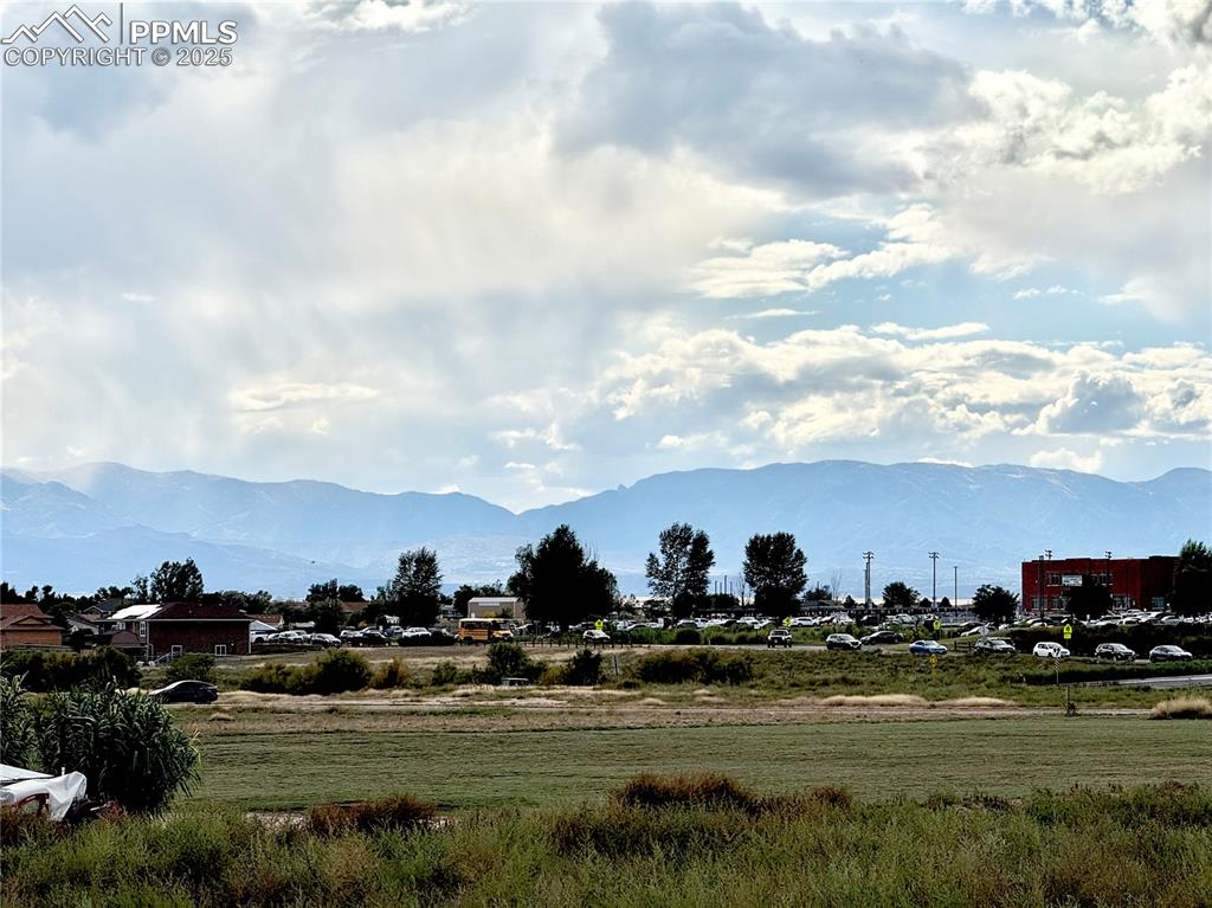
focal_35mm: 120
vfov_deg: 12.3
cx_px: 606
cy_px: 454
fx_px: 4200
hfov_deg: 16.4
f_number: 2.8
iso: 50
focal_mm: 15.66
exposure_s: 1/3344
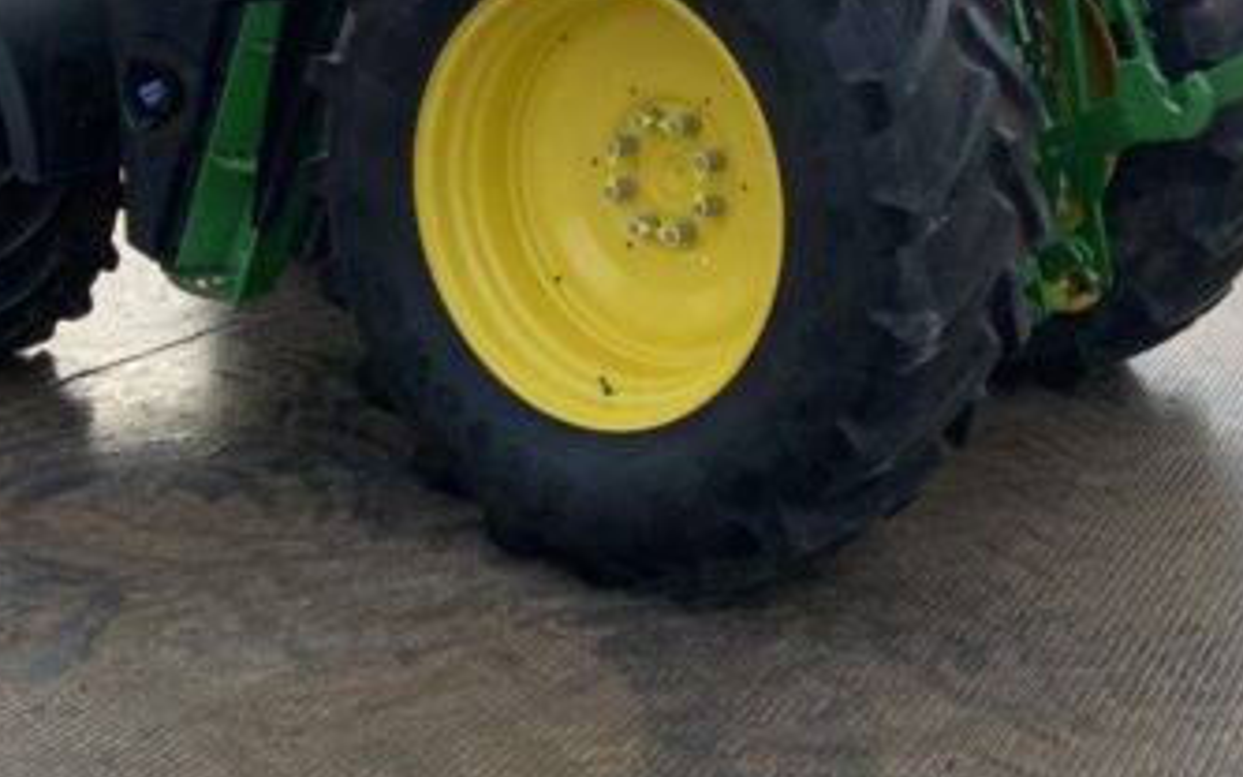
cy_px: -82
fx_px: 1998
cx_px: 717
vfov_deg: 20.9
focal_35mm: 59
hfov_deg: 34.5
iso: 16
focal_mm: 3
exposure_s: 1/562
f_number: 1.8
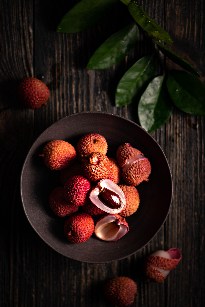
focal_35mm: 105
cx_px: 102
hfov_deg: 13.0
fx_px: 897
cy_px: 154
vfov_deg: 19.5
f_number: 3
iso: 64
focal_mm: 105
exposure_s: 1/250
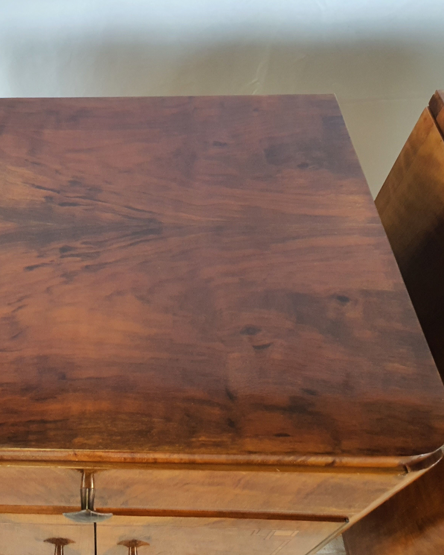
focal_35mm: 35
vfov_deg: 51.5
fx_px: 575
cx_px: 81
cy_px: 270
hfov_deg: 40.3
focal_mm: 4.3
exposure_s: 1/50
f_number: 2.4
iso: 320
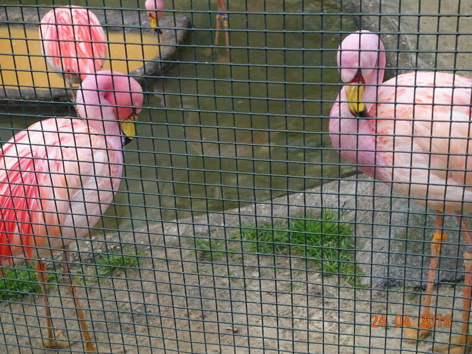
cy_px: 178
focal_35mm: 70
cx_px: 218
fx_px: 954
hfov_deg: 27.8
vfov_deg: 21.0
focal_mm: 23.53
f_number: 5.6
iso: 125
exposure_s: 1/100
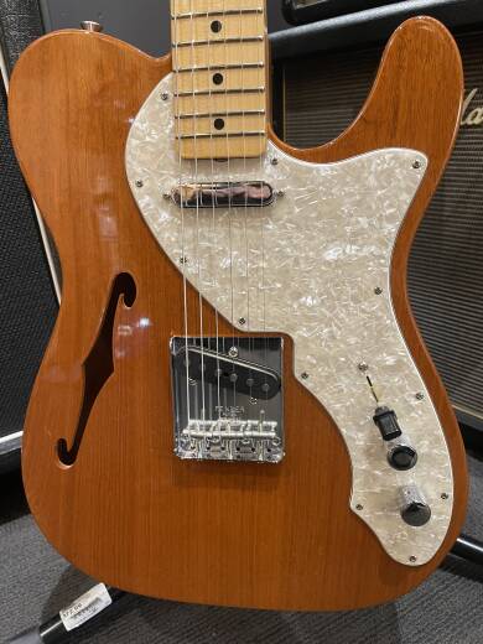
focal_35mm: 26
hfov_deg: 53.1
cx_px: 242
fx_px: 484
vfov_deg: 67.3
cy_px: 322
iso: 400
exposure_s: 1/60
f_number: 1.6
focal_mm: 4.2
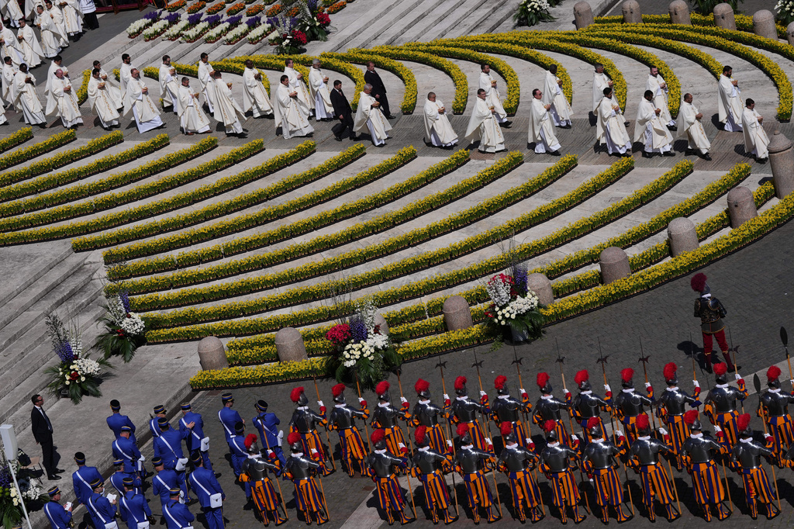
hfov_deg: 19.6
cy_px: 264
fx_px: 2293
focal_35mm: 104
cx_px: 397
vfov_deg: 13.2
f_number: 6.3
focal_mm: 104
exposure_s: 1/5000
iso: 320
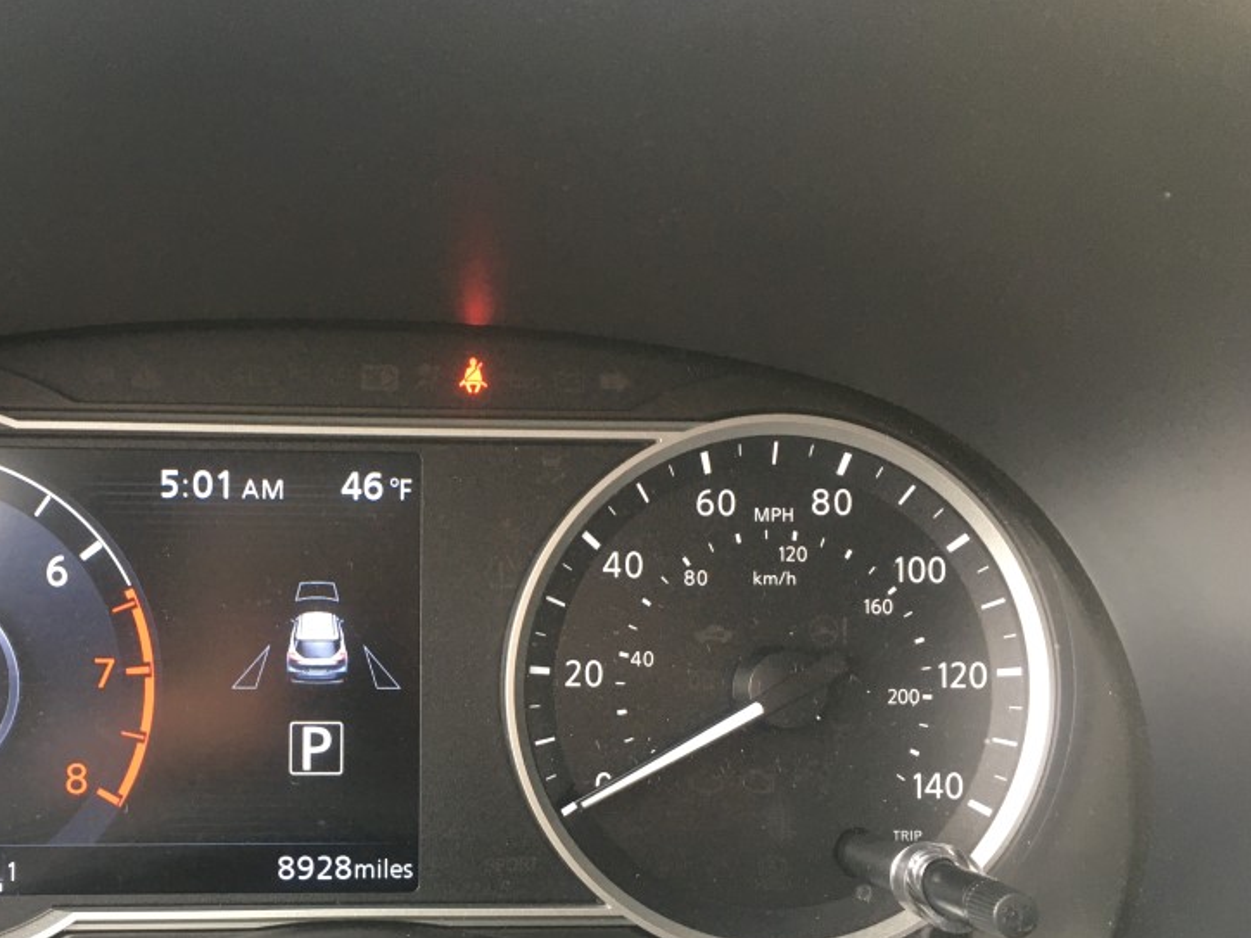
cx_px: 410
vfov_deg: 34.8
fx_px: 1482
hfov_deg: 45.0
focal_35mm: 41
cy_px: 627
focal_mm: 4.15
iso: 80
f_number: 2.2
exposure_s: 1/30
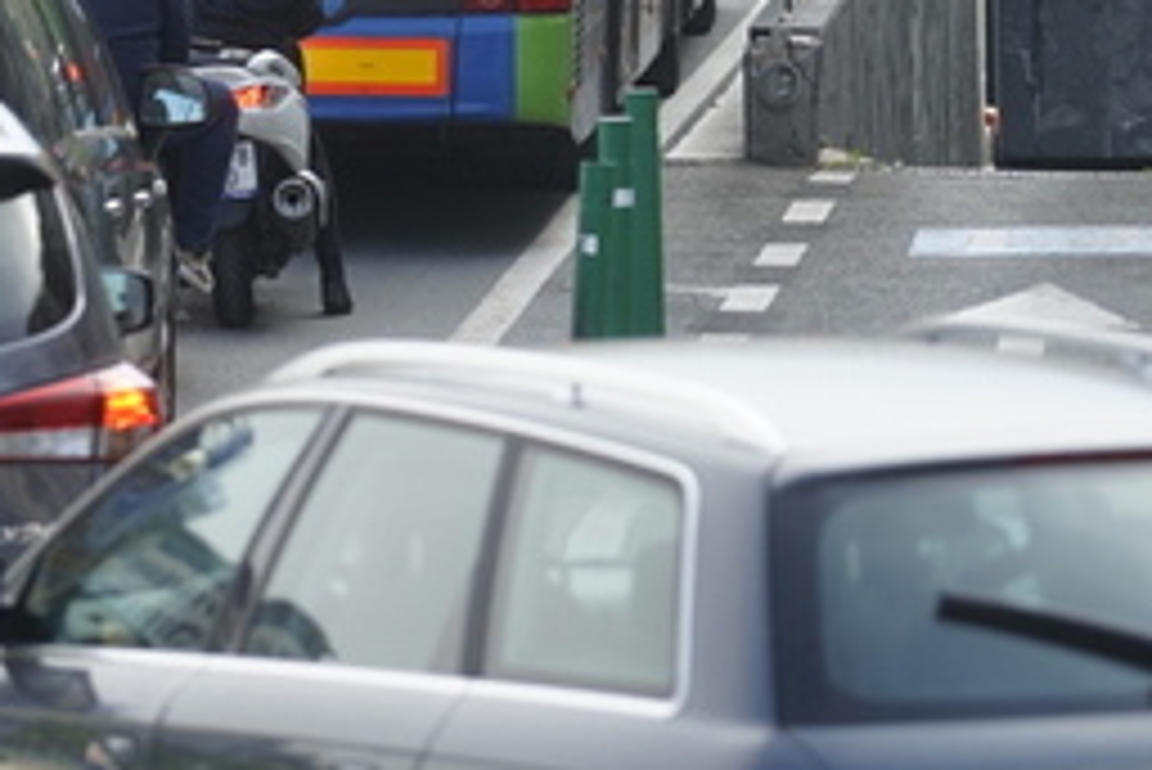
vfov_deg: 3.4
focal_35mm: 408
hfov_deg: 5.0
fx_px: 13063
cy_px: -110
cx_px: 657
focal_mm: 144
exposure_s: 1/400
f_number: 4
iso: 125
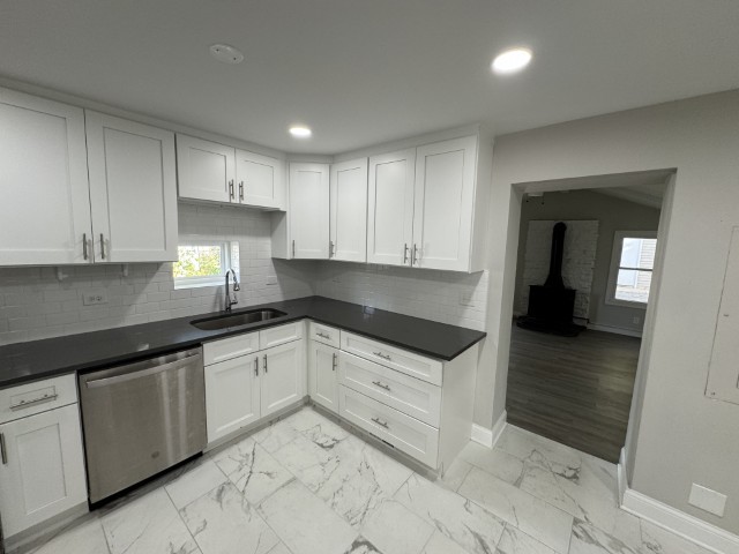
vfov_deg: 85.7
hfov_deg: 102.1
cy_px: 277
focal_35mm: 14
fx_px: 299
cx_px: 370
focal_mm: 2.22
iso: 125
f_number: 2.2
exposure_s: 1/120
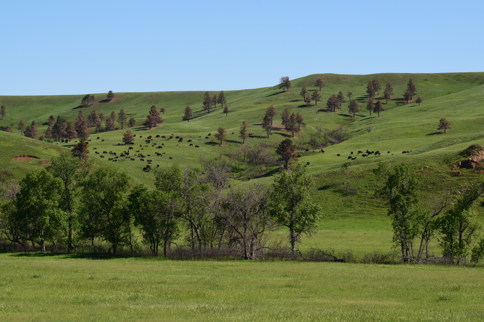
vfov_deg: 13.0
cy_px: 161
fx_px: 1412
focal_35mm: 105
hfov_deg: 19.5
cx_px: 242
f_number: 10
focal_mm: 70
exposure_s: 1/250
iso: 400
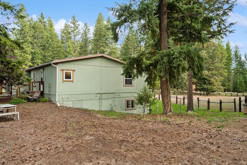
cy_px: 82
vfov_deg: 47.9
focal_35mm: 27
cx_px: 124
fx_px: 185
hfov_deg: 67.4
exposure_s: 1/50
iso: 100
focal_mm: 18
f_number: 6.3
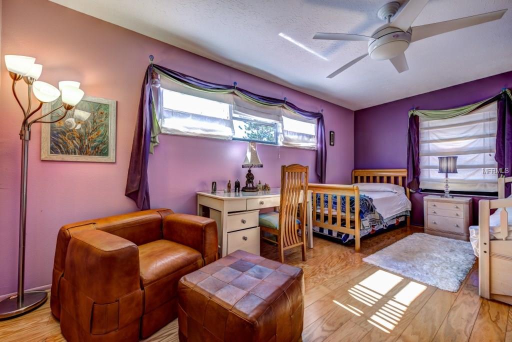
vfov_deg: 81.3
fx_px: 199
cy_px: 171
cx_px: 256
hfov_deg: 104.2
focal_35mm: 14
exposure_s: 1/6
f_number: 8
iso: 100
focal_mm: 14
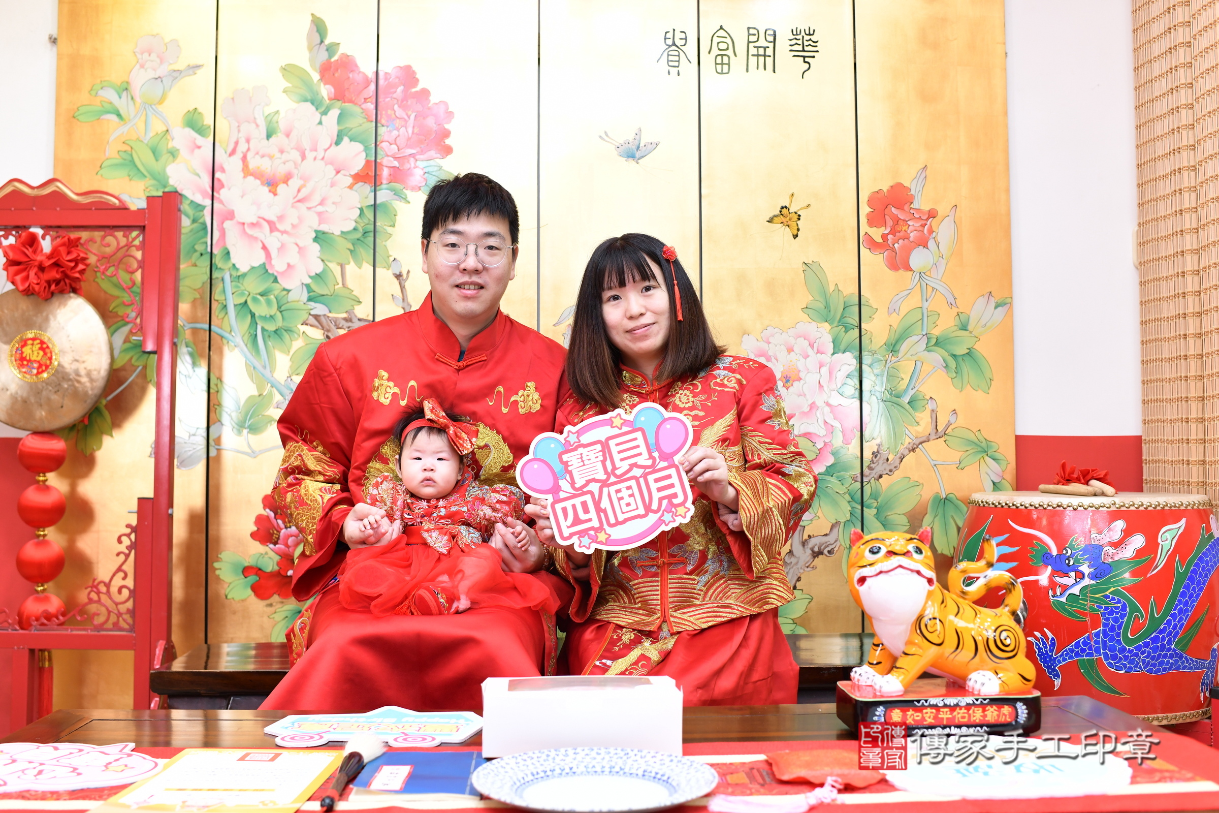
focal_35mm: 35
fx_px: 1185
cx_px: 610
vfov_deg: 37.9
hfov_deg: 54.4
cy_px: 406
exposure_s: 1/200
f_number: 4.5
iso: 1000
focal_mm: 35
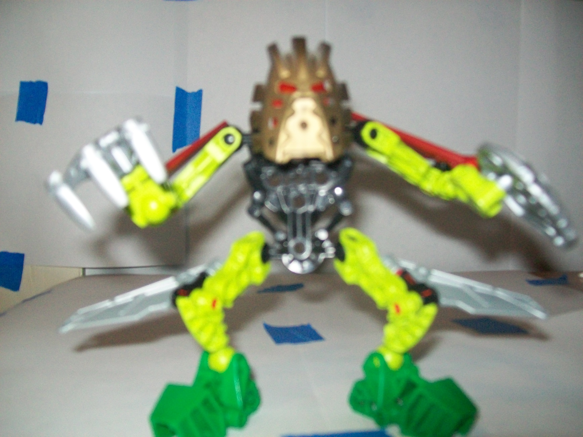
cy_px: 218
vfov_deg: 39.7
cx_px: 292
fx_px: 606
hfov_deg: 51.4
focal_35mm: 36
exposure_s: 1/125
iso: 200
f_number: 2.7
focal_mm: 6
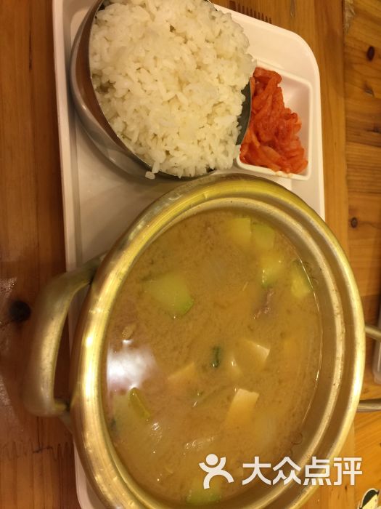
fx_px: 426
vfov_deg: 61.7
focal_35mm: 29
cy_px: 254
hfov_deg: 48.2
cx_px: 190
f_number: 2.2
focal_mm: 4.15
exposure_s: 1/33
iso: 64
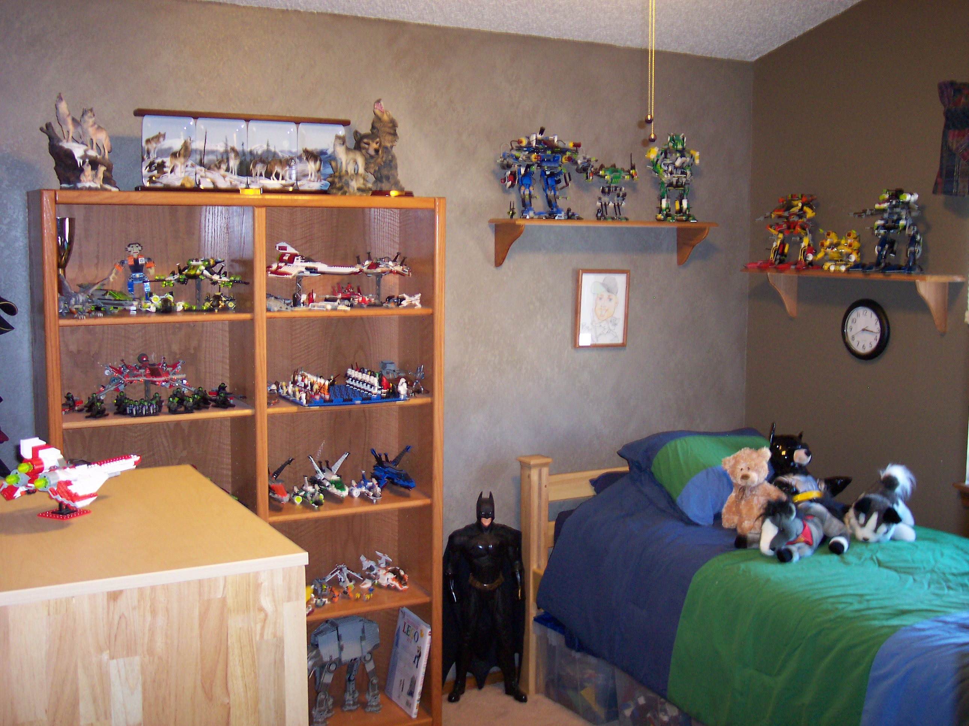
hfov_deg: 49.0
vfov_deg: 37.7
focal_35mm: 38
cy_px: 363
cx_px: 484
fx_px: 1063
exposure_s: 1/30
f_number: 2.8
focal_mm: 8
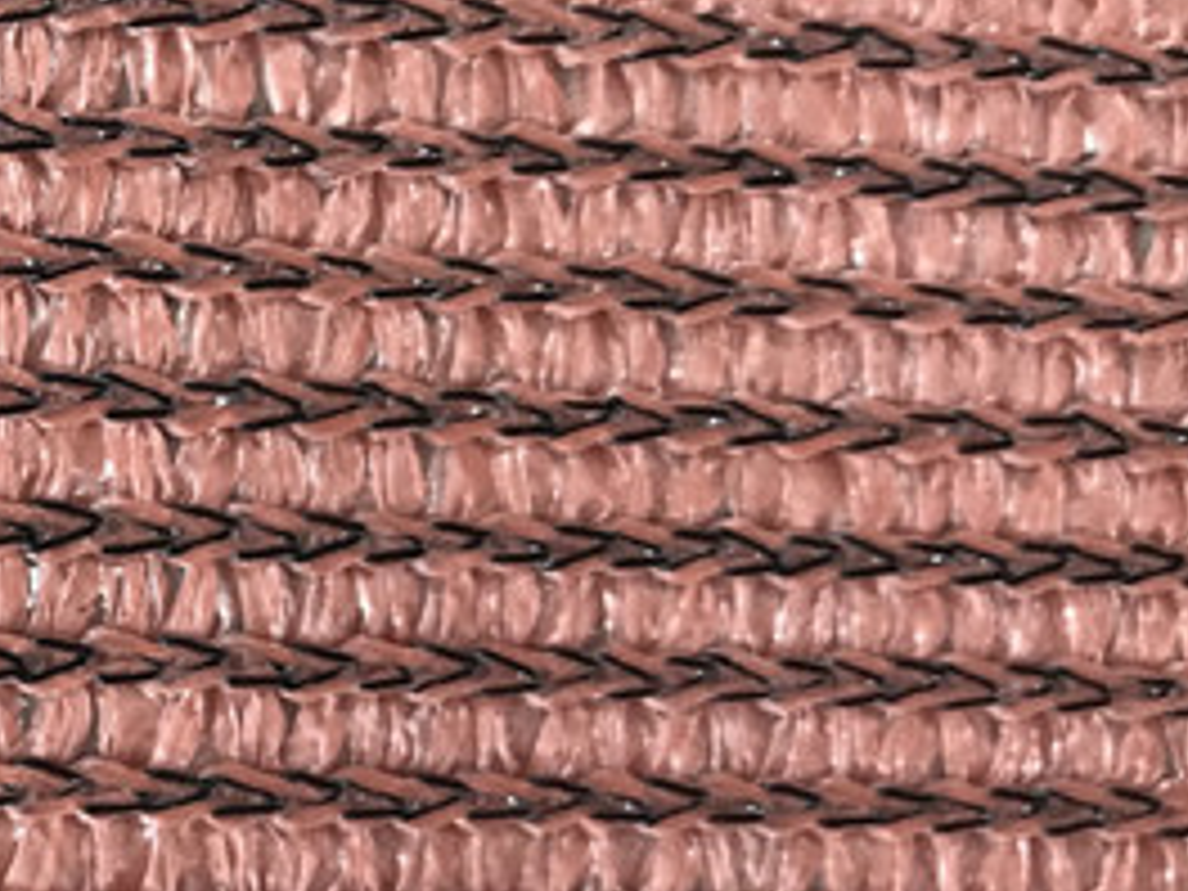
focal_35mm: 85
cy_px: 405
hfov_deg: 20.8
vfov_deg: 17.4
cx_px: -382
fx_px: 2917
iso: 32
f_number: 1.8
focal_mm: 3.99
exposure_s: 1/33
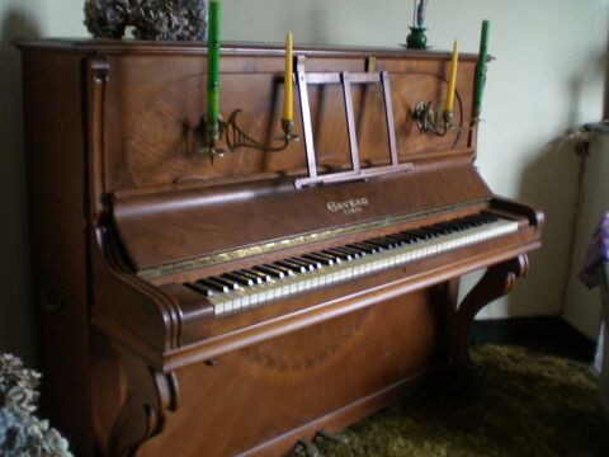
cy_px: 228
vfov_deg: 37.7
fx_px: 669
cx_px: 304
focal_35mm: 38
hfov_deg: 49.0
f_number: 3.1
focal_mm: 6.3
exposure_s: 1/6
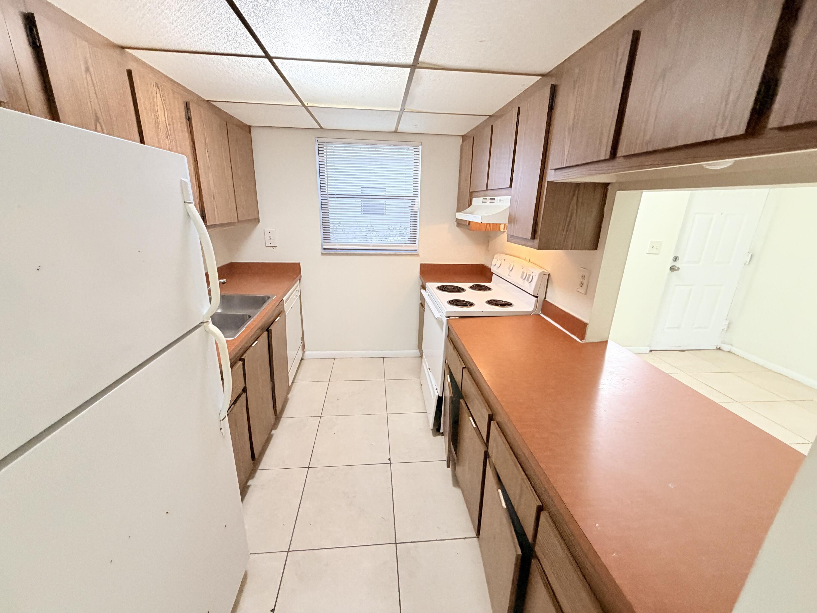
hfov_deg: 102.1
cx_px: 408
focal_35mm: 14
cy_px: 306
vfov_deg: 85.7
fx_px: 330
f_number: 2.2
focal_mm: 2.22
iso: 320
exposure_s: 1/60
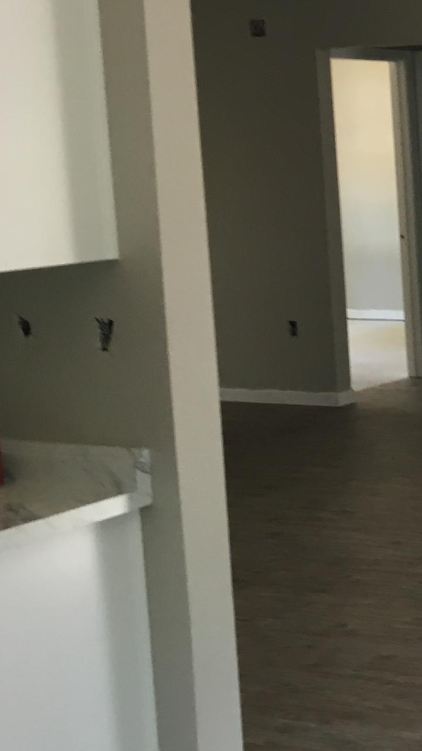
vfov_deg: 28.6
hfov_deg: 13.8
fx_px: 1473
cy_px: 325
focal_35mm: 74
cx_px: 842
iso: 50
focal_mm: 4.15
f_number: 2.2
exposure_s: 1/30
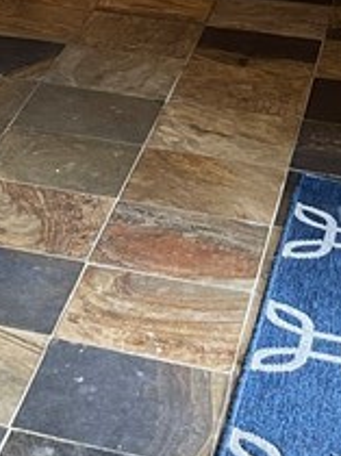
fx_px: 1606
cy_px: -363
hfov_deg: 11.2
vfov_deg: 14.3
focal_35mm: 122
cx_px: -285
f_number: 1.6
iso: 100
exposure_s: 1/60
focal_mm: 5.1
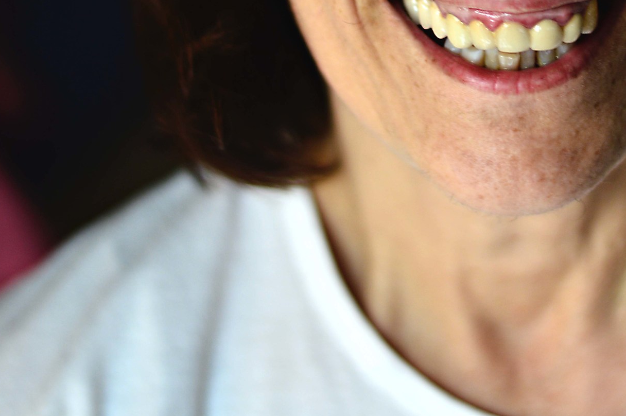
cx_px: 528
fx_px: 2571
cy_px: 13
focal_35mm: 148
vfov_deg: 9.2
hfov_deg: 13.8
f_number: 1.8
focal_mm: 50
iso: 100
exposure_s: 1/50
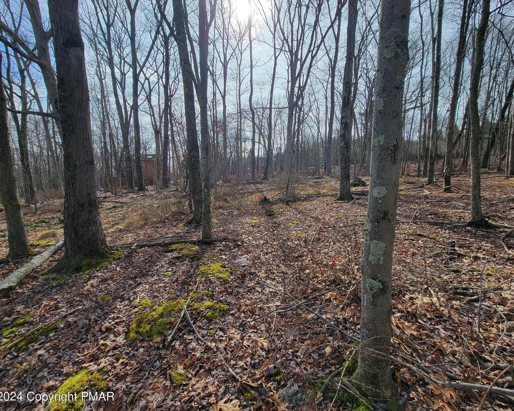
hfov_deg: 100.6
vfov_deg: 88.0
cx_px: 270
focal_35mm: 14
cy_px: 203
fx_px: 213
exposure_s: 1/1120
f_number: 2.2
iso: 50
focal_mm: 2.2
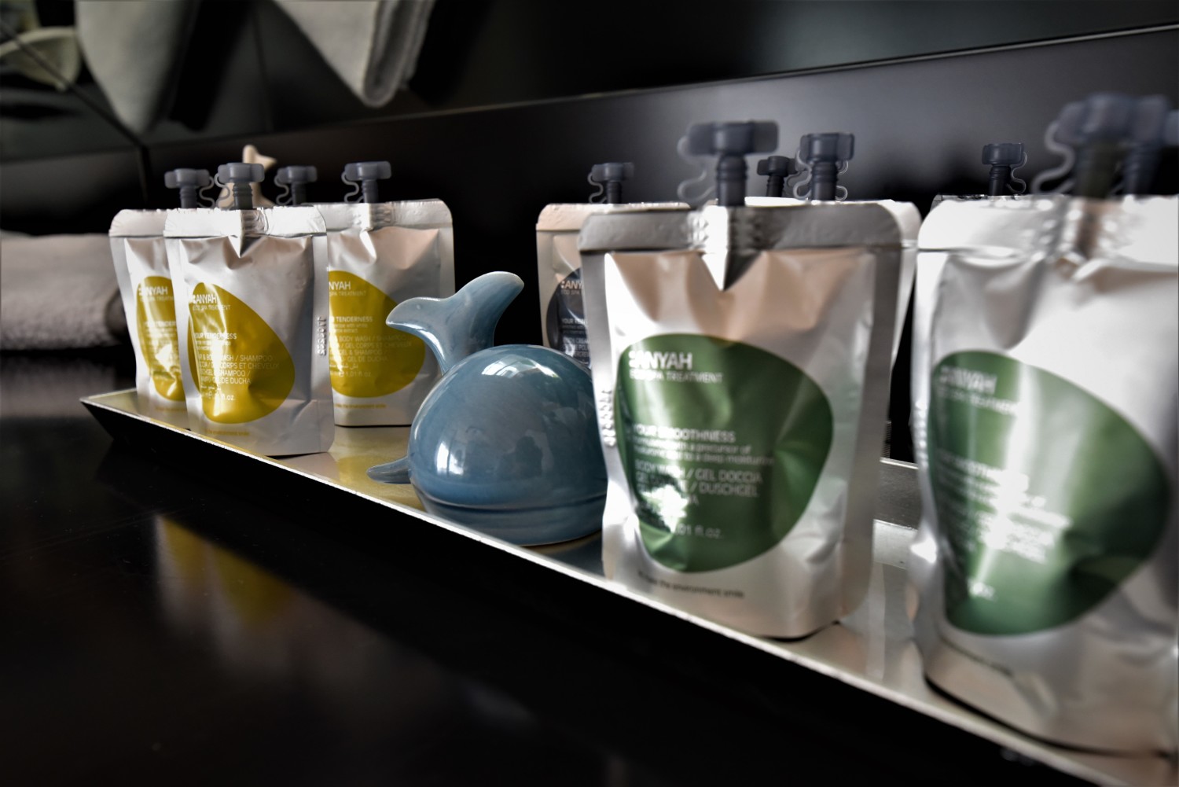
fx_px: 983
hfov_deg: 61.9
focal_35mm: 30
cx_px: 590
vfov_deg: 43.6
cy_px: 394
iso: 2500
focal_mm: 30
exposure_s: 1/30
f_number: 8
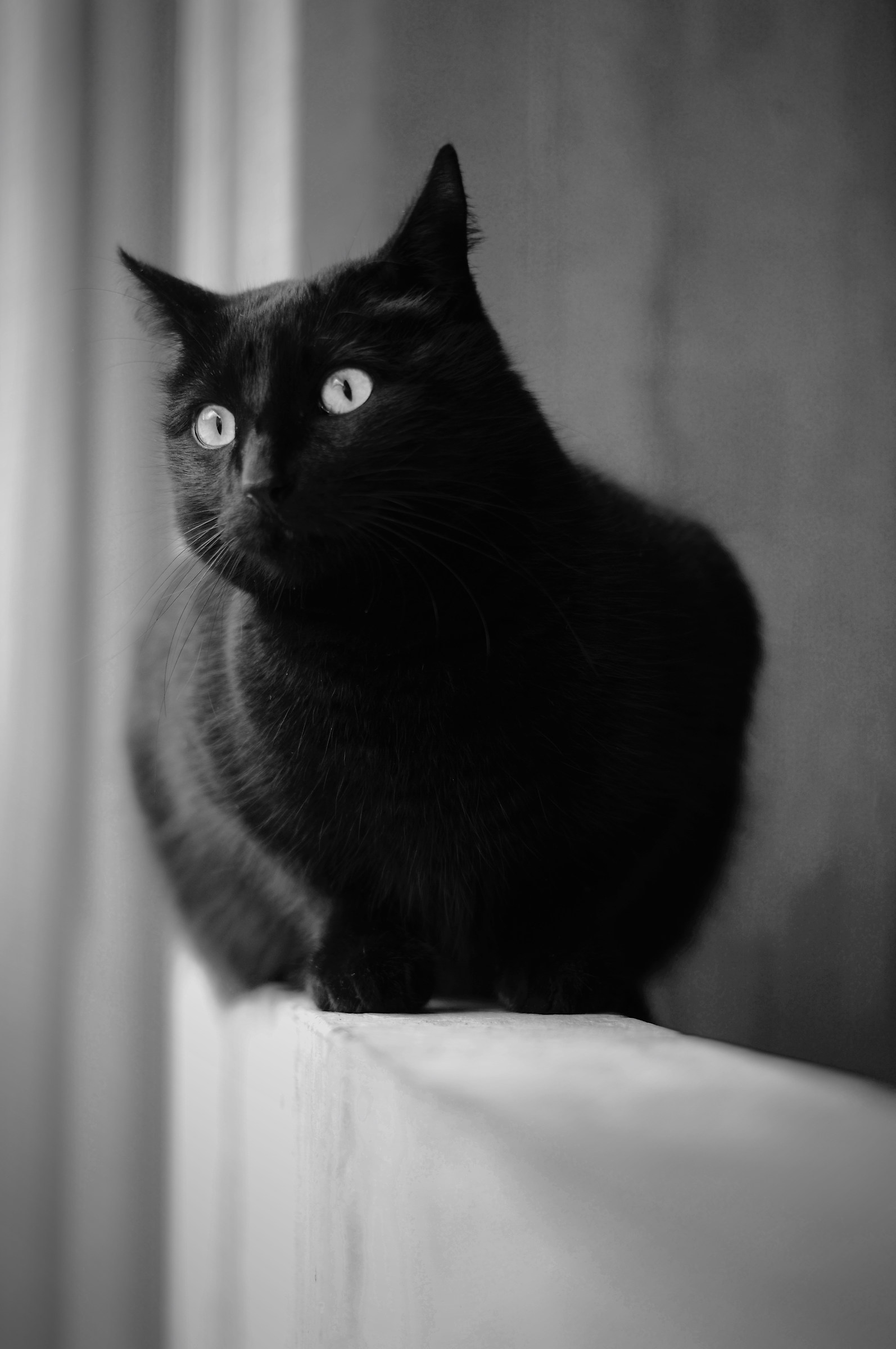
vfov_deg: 27.0
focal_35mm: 75
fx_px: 2807
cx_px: 448
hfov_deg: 18.1
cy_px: 674
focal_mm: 50
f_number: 1.8
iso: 200
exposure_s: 1/125
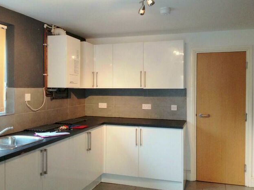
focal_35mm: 39
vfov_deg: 36.8
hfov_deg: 47.8
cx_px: 117
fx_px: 286
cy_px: 87
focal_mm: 4.28
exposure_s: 1/20
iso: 160
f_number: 2.4
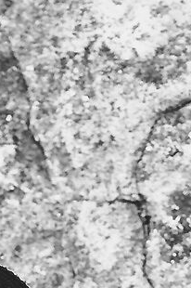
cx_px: -175
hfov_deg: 2.1
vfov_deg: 3.0
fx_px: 5248
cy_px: 1098
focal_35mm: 658
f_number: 5
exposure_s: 1/60
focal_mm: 85
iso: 100
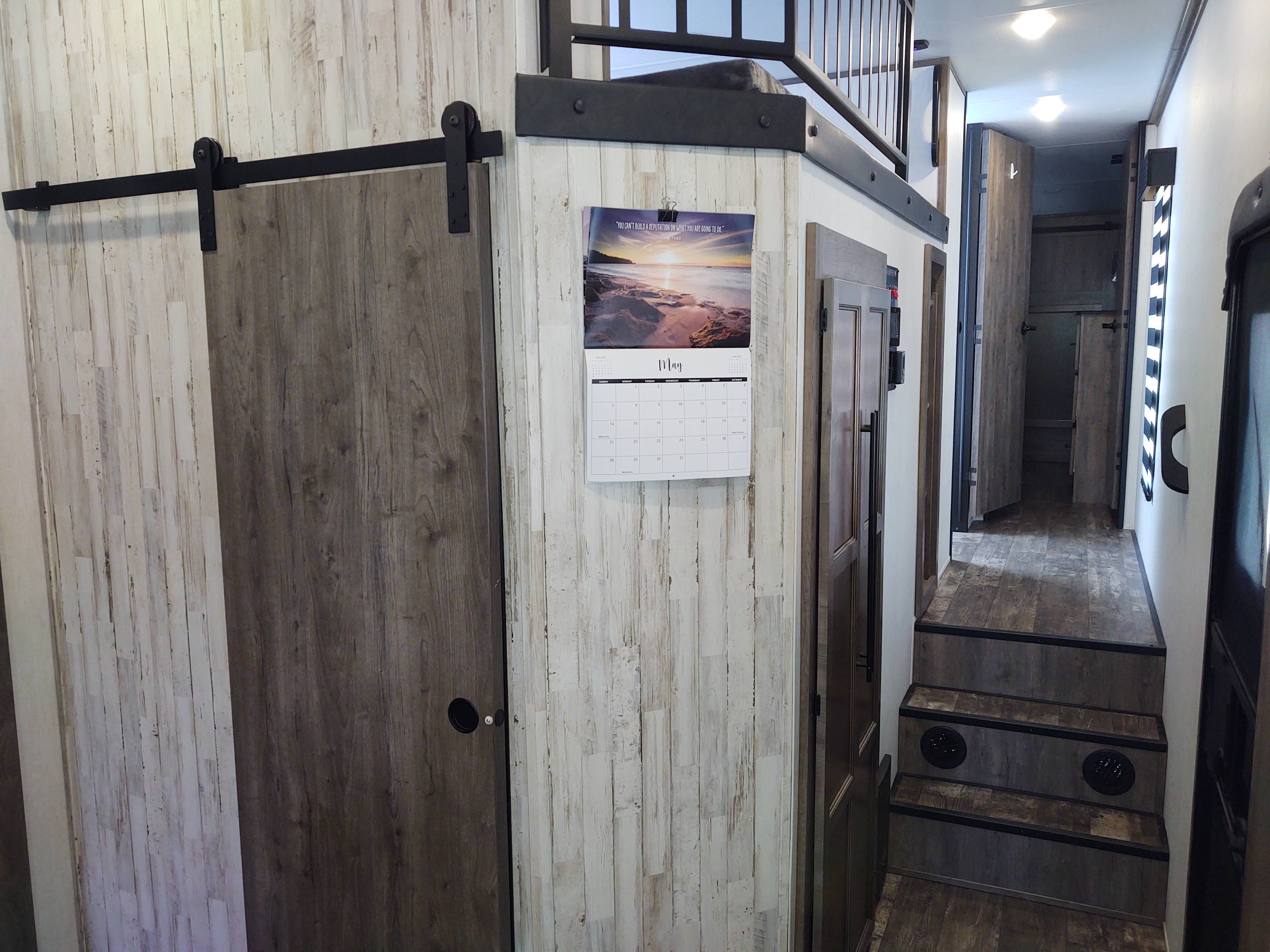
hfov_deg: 65.3
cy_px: 476
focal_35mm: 27
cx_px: 635
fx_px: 991
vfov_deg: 51.4
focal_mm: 4.75
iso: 219
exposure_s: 1/60
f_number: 1.7
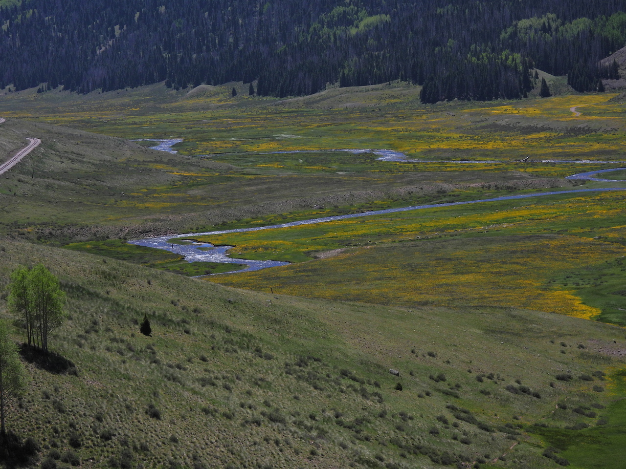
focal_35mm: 135
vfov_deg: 11.0
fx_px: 2441
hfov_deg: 14.6
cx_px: 313
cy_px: 234
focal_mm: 24.1
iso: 100
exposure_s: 1/2000
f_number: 4
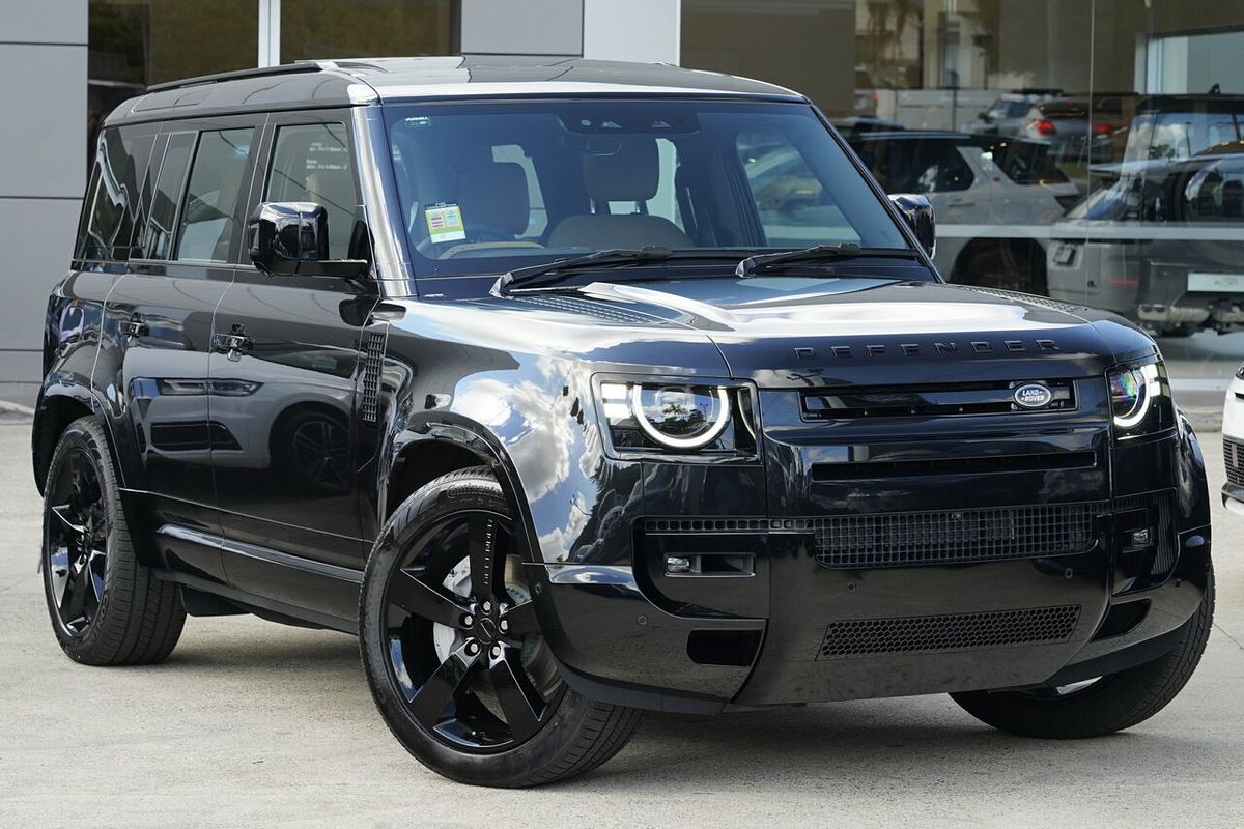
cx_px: 622
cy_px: 414
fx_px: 3317
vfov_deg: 14.3
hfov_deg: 21.2
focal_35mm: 96
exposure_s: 1/160
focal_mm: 96
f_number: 8
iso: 1000
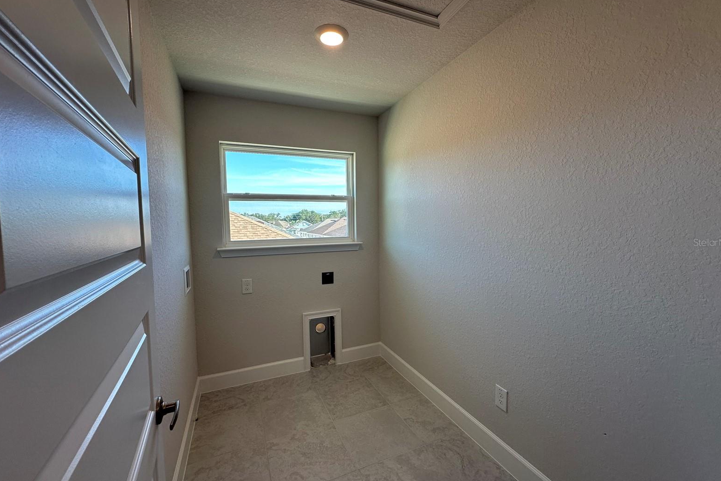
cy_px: 242
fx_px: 300
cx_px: 366
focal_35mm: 15
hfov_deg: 100.4
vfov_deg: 77.3
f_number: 2.2
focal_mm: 2.22
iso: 50
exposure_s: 1/120
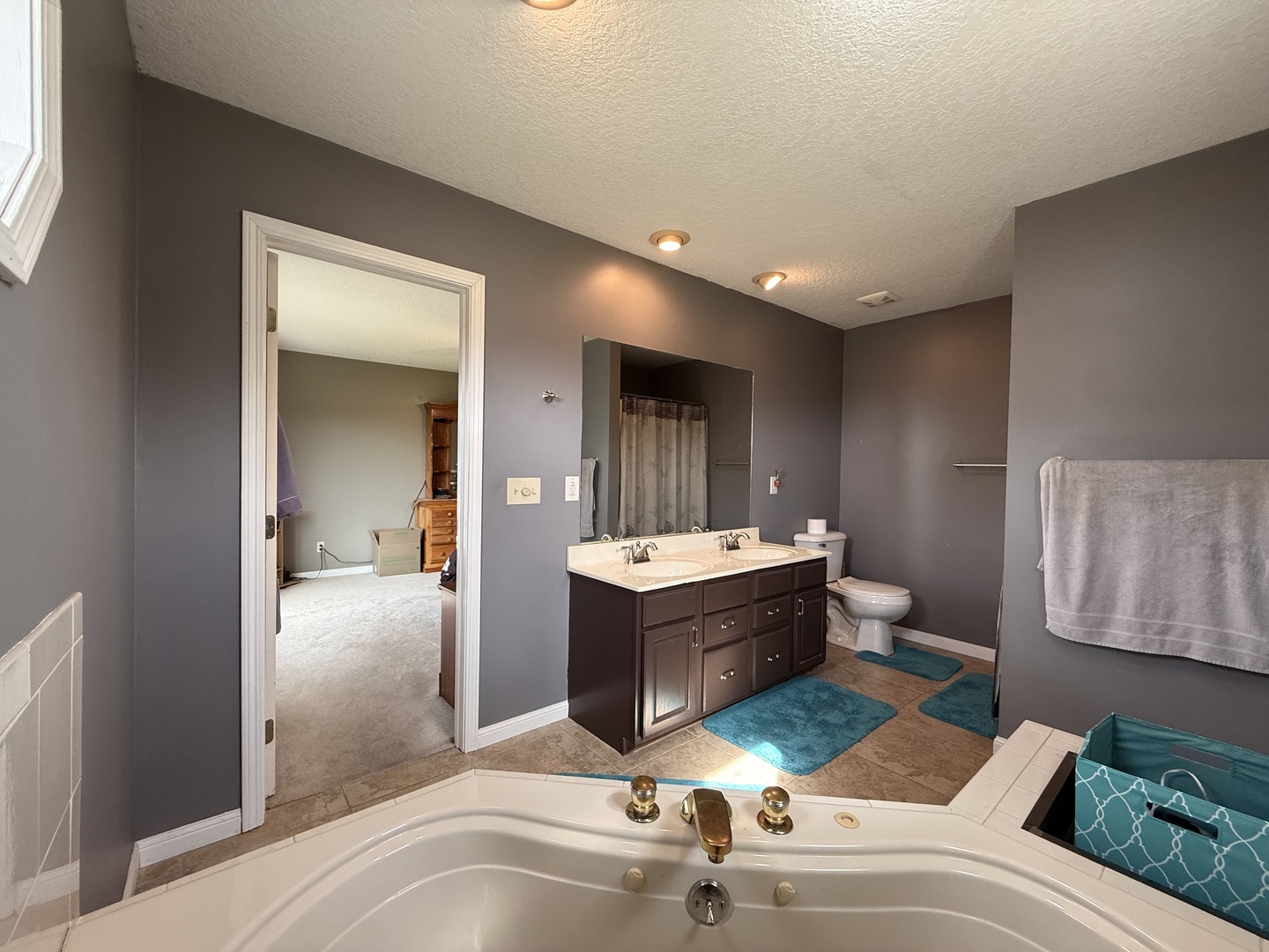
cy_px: 476
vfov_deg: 85.7
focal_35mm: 14
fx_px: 513
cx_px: 634
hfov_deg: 102.1
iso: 200
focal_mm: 2.22
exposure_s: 1/120
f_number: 2.2
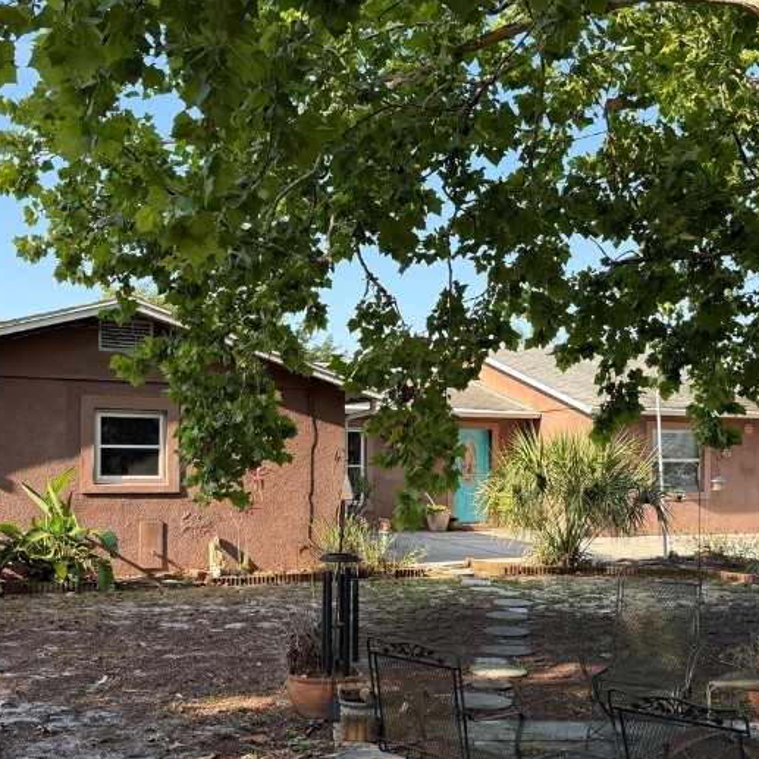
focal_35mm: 42
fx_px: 1042
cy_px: 468
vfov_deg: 39.8
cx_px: 427
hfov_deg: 40.0
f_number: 1.78
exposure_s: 1/1018
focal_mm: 6.76
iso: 100
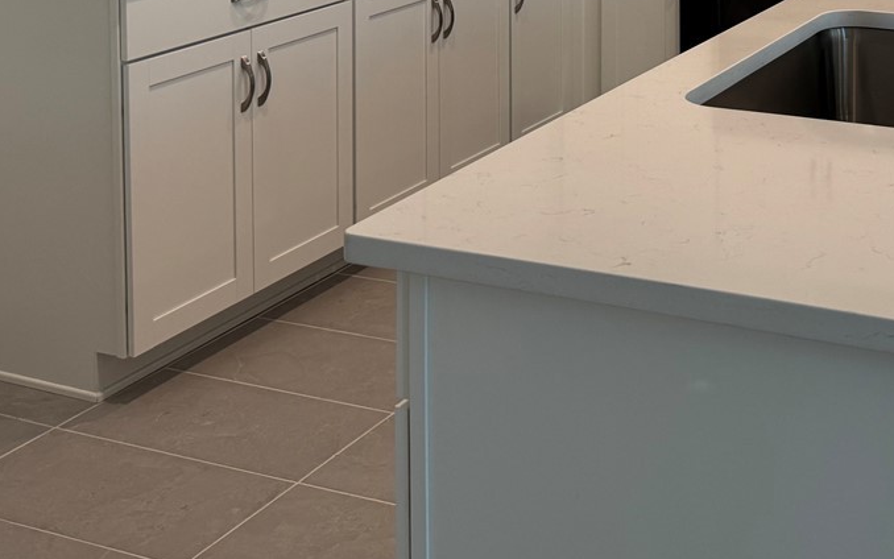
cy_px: -207
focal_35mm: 60
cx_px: 711
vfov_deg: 19.6
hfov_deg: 33.1
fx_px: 1462
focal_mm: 6.76
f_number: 1.78
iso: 125
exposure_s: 1/120
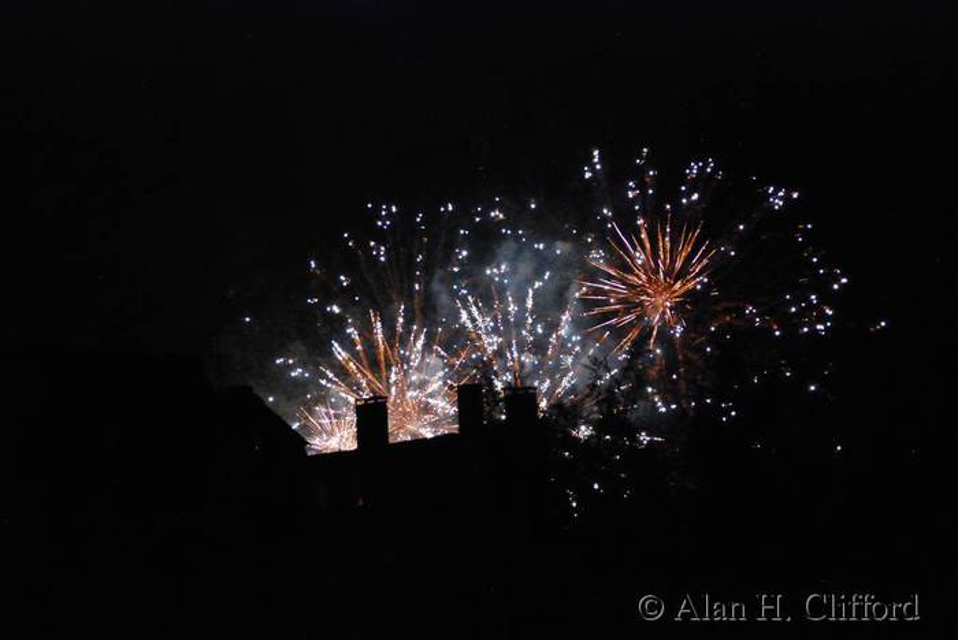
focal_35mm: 142
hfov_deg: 14.4
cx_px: 479
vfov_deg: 9.6
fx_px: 3795
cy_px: 320
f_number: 5.3
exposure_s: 1/8
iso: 1600
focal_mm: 95
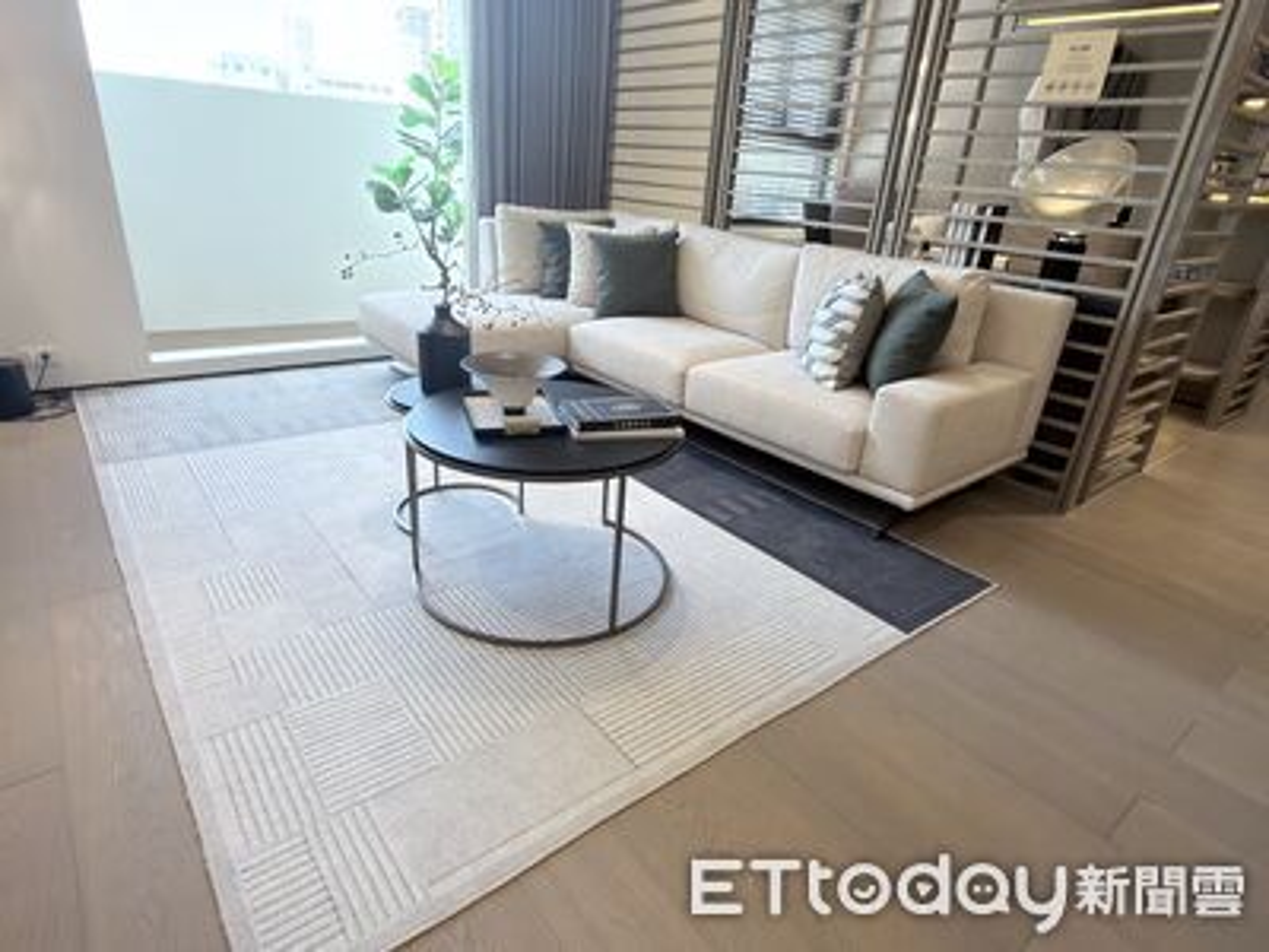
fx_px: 697
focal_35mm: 19
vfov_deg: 68.7
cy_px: 476
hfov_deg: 84.7
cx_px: 634
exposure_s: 1/47
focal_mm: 2.22
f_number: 2.2
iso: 50
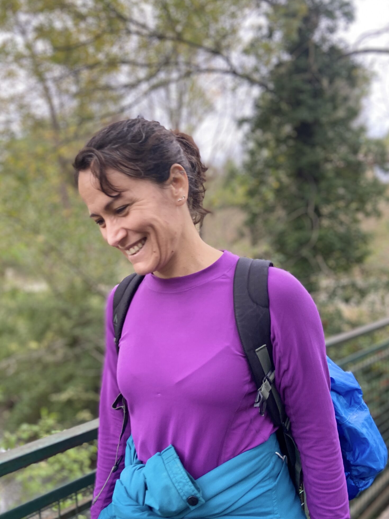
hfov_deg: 41.6
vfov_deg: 53.6
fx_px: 510
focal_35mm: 34
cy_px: 308
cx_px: 152
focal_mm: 4.25
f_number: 1.8
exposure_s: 1/121
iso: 64
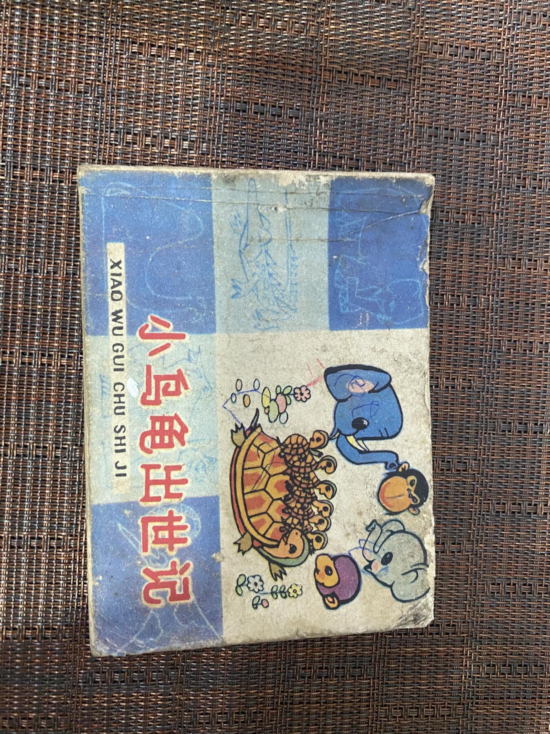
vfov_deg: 67.3
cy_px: 367
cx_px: 275
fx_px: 551
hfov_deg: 53.1
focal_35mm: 26
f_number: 1.8
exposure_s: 1/50
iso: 400
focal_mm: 4.25
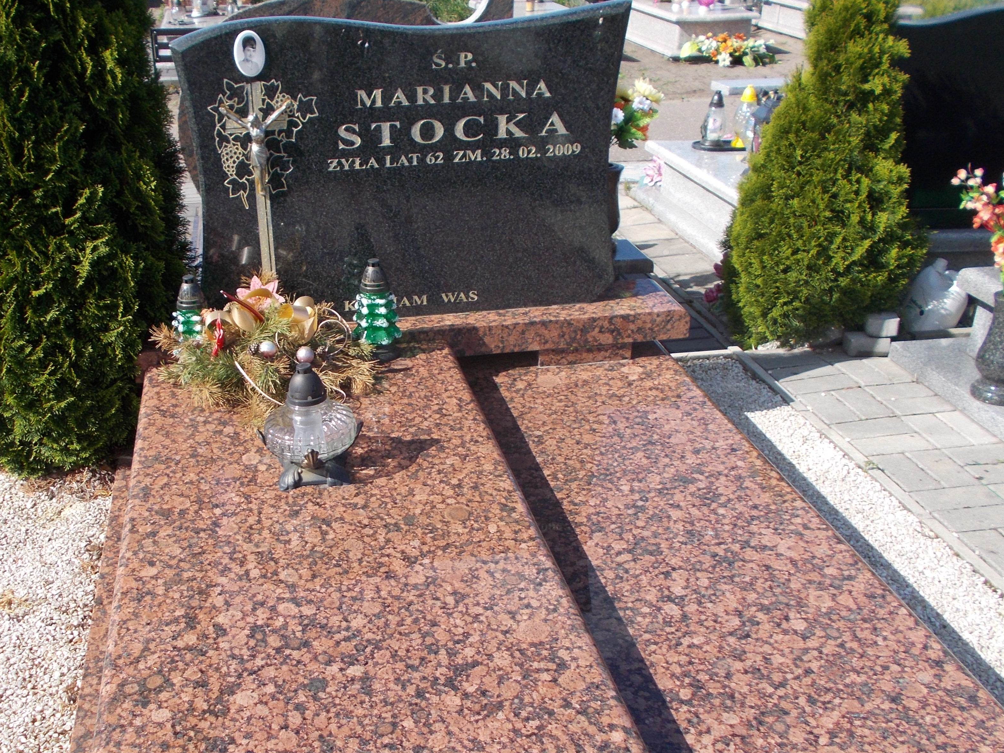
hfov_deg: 48.6
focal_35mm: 38
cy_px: 458
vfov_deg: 37.6
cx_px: 384
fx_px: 1102
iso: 80
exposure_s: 1/100
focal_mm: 4.6
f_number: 8
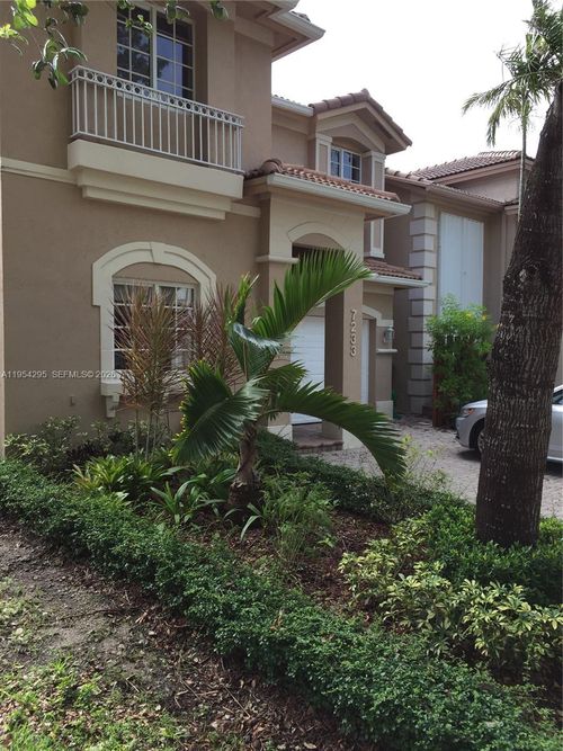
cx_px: 282
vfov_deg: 61.7
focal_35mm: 29
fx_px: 629
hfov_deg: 48.2
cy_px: 376
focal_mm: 4.15
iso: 32
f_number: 2.2
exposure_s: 1/412
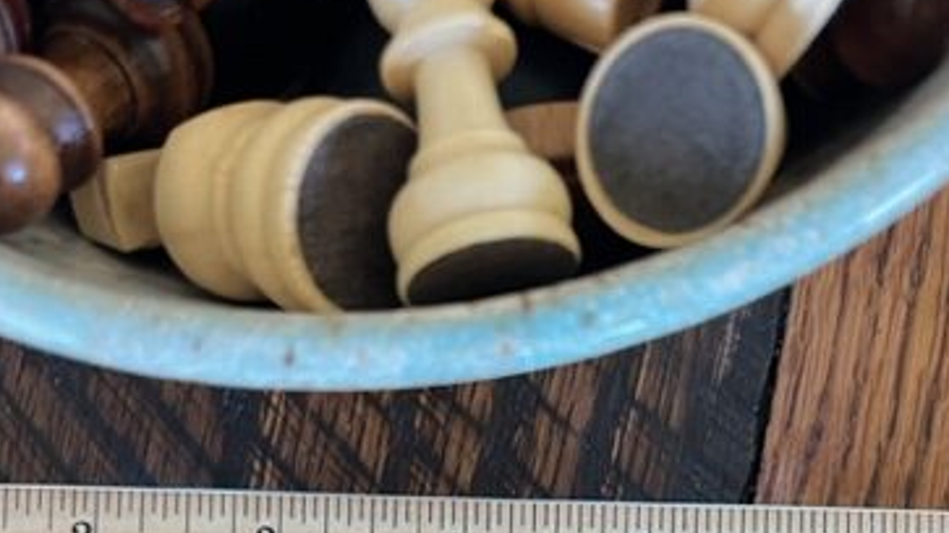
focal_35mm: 50
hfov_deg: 41.3
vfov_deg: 20.5
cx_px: 536
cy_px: 797
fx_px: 1258
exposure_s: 1/60
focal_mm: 5.7
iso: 320
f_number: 1.5
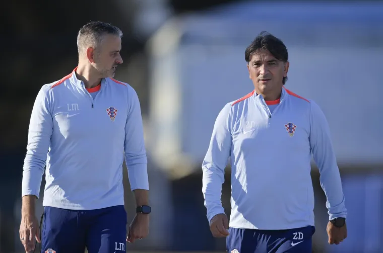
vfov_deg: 3.4
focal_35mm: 400
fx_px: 4246
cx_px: 192
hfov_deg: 5.2
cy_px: 126
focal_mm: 400
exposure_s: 1/1600
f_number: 2.8
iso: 100
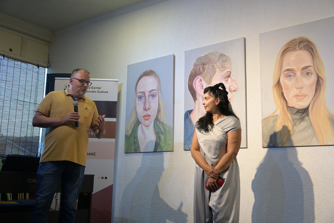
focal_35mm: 39
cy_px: 112
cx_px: 167
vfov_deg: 34.2
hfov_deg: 49.6
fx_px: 362
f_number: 3.8
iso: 720
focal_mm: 26
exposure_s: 1/125
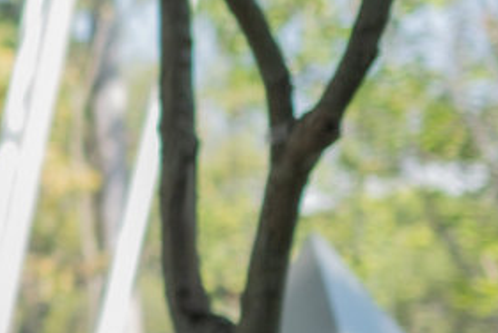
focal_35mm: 199
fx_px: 2756
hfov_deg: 9.1
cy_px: 109
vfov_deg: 6.9
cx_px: -785
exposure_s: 1/2000
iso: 250
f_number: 1.4
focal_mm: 23
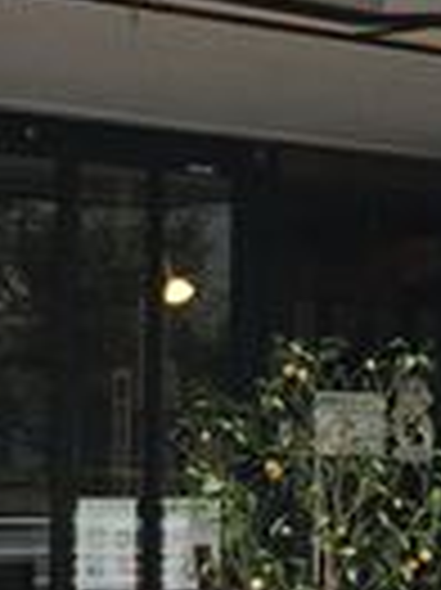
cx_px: 194
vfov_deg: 14.8
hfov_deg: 11.1
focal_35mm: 133
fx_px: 2263
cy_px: 342
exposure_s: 1/120
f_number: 2.2
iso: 32
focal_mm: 4.15
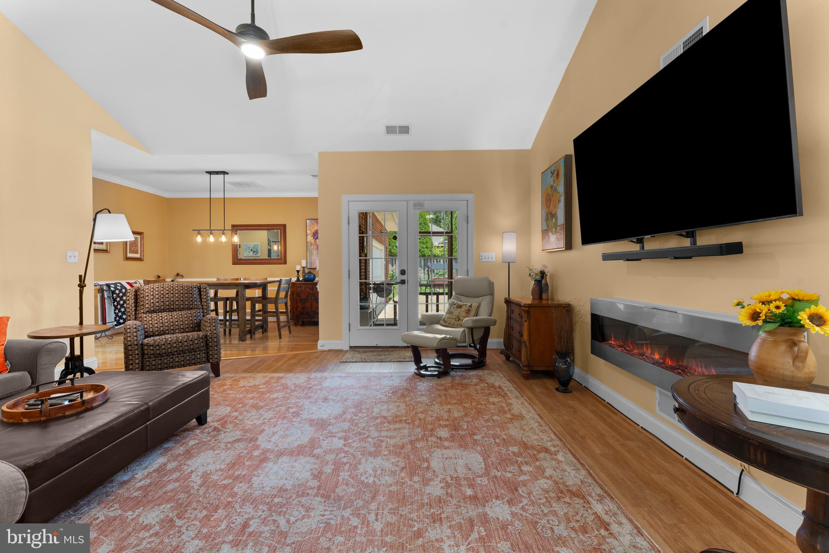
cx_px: 414
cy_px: 276
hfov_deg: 104.3
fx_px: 322
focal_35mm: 14
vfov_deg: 81.2
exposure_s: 1/1.67
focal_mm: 14
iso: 250
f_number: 9
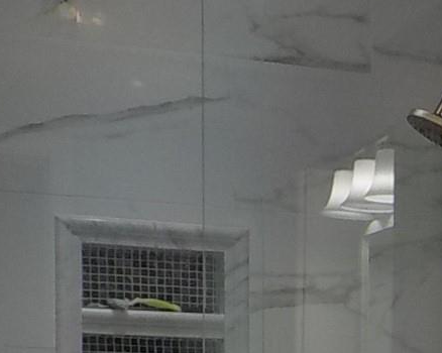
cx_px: 618
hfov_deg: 16.7
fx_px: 1399
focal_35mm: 107
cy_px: 589
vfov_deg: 13.3
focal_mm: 4.1
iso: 125
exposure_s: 1/100
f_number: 3.3
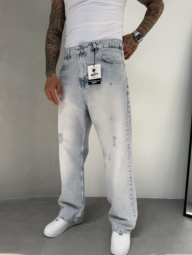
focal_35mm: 25
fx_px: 185
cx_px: 93
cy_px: 132
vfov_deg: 69.4
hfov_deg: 54.9
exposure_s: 1/831
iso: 80
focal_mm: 6.76
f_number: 1.78
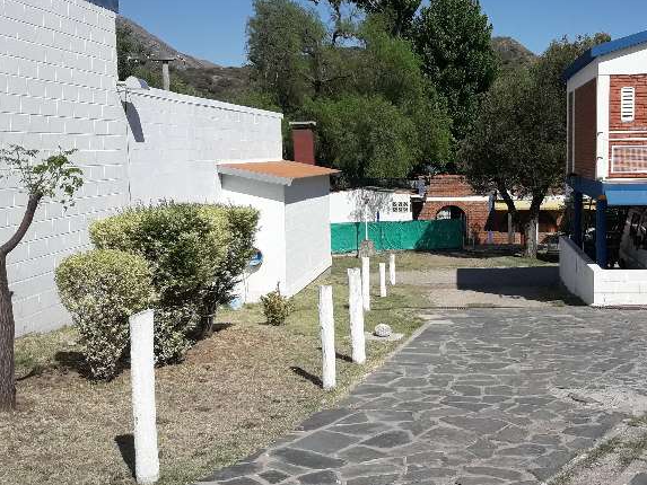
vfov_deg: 32.9
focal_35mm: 44
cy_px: 233
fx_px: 823
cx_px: 432
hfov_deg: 42.4
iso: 40
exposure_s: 1/2551
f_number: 1.9
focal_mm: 3.7
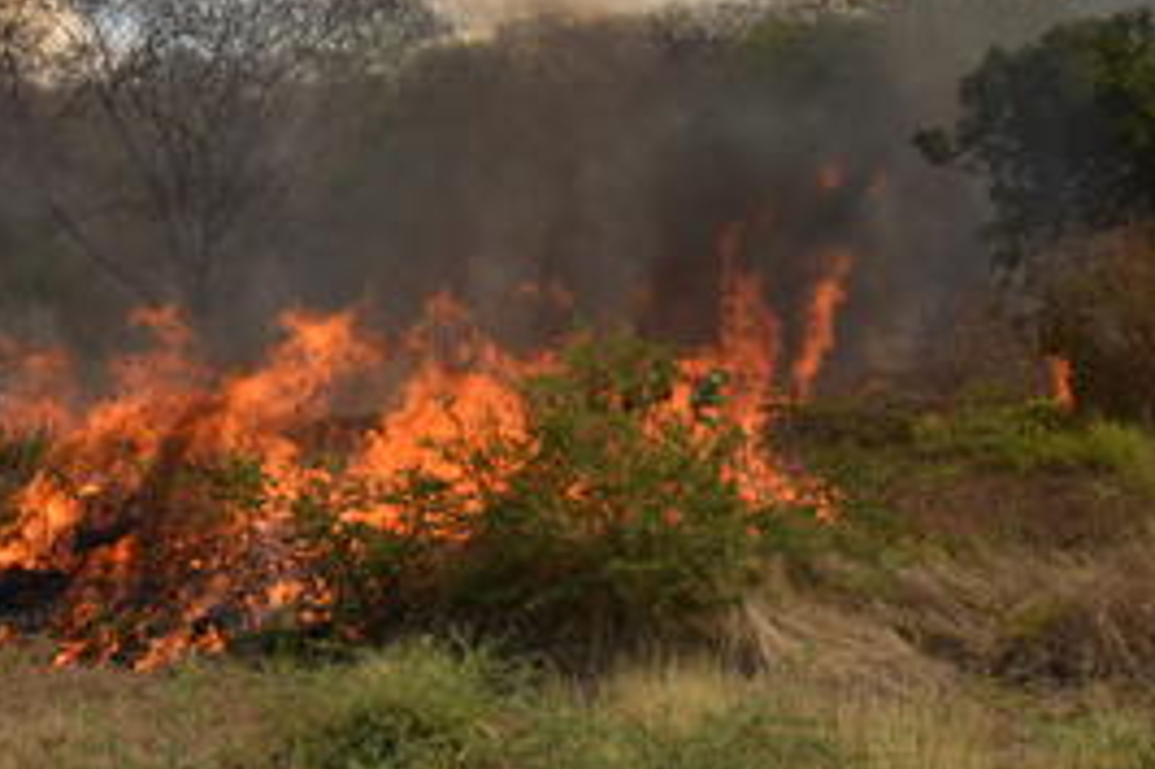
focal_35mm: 65
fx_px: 2082
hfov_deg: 30.0
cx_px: 165
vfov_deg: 20.7
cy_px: 182
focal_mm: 23
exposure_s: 1/125
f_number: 10
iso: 100
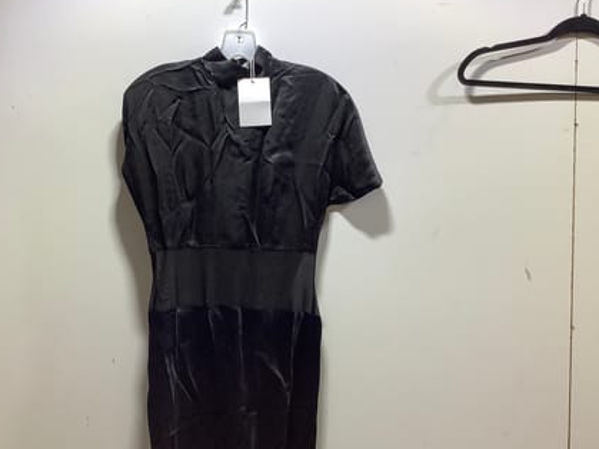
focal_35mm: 37
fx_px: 640
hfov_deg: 50.0
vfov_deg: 38.6
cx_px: 252
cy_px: 248
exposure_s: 1/100
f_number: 2.4
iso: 50
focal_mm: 3.3
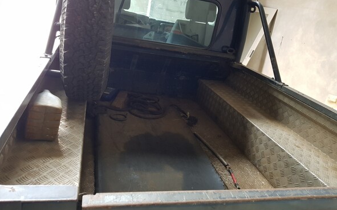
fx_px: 257
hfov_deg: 66.5
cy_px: 98
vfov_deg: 44.5
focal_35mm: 28
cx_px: 167
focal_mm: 4.2
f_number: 1.7
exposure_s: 1/50
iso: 200
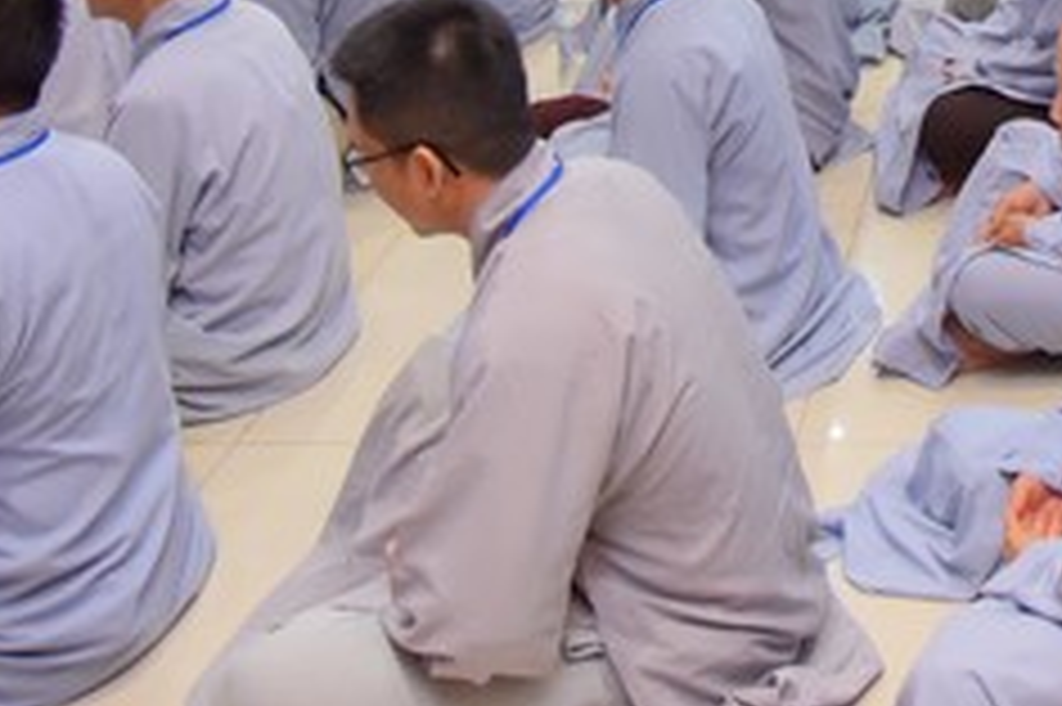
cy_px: -227
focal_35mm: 66
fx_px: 1946
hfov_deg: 27.9
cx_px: 1161
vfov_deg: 19.0
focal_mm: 24
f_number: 4.5
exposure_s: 1/125
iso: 1250
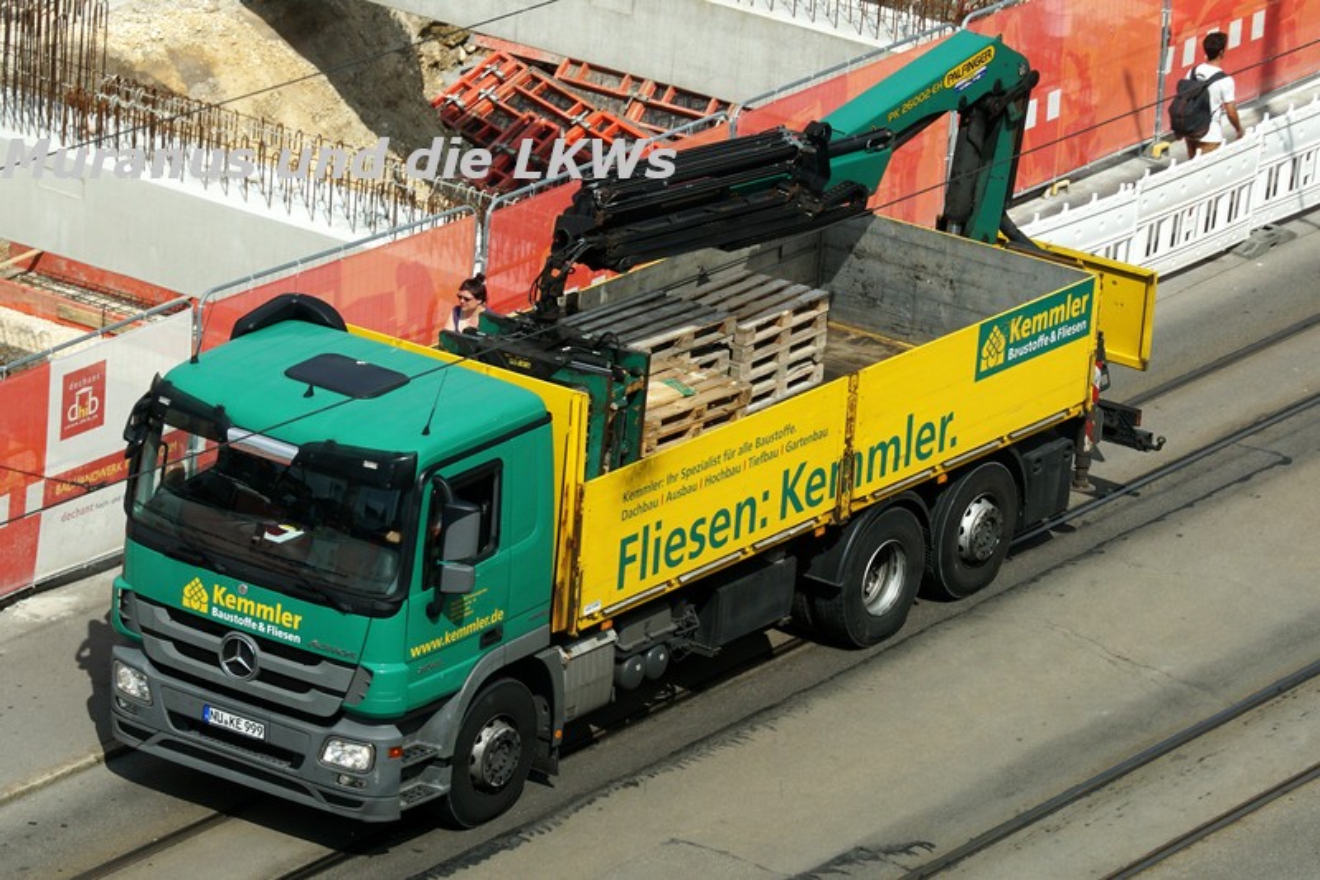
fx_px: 4949
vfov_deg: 10.2
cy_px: 440
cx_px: 660
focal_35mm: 135
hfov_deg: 15.2
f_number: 14
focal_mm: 90
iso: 160
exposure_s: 1/200
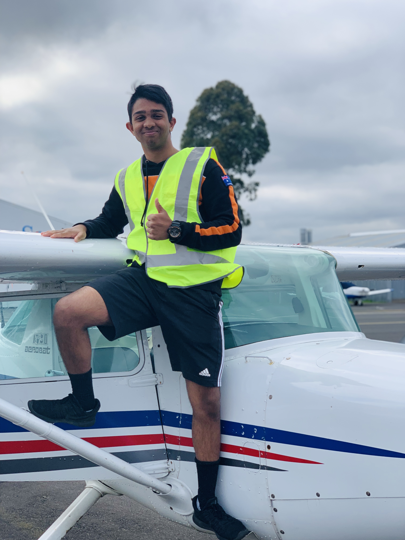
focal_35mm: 52
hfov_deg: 28.0
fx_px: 811
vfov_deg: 36.8
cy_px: 270
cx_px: 202
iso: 16
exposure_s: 1/623
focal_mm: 6
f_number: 2.4
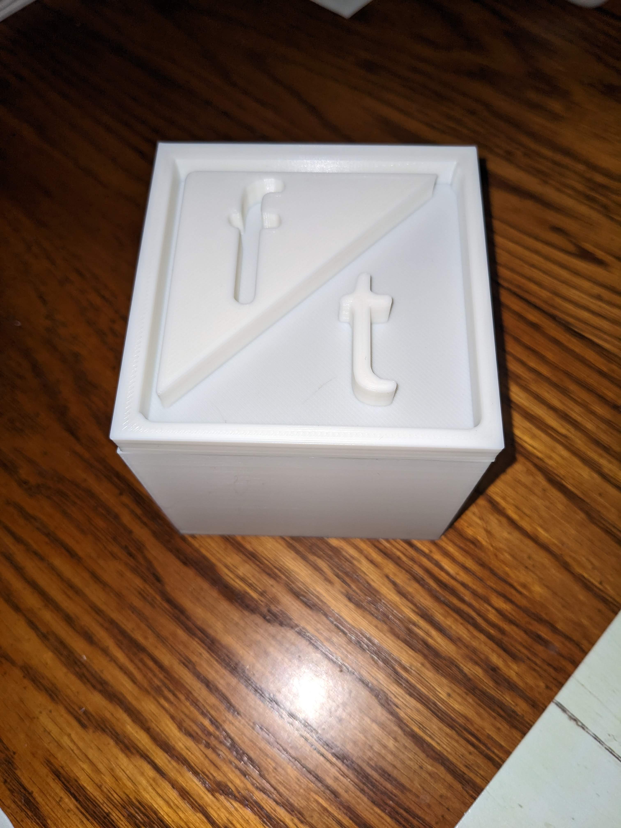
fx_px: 646
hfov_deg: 51.4
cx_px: 310
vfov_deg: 65.3
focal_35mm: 27
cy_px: 414
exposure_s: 1/120
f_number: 1.73
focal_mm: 4.38
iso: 70
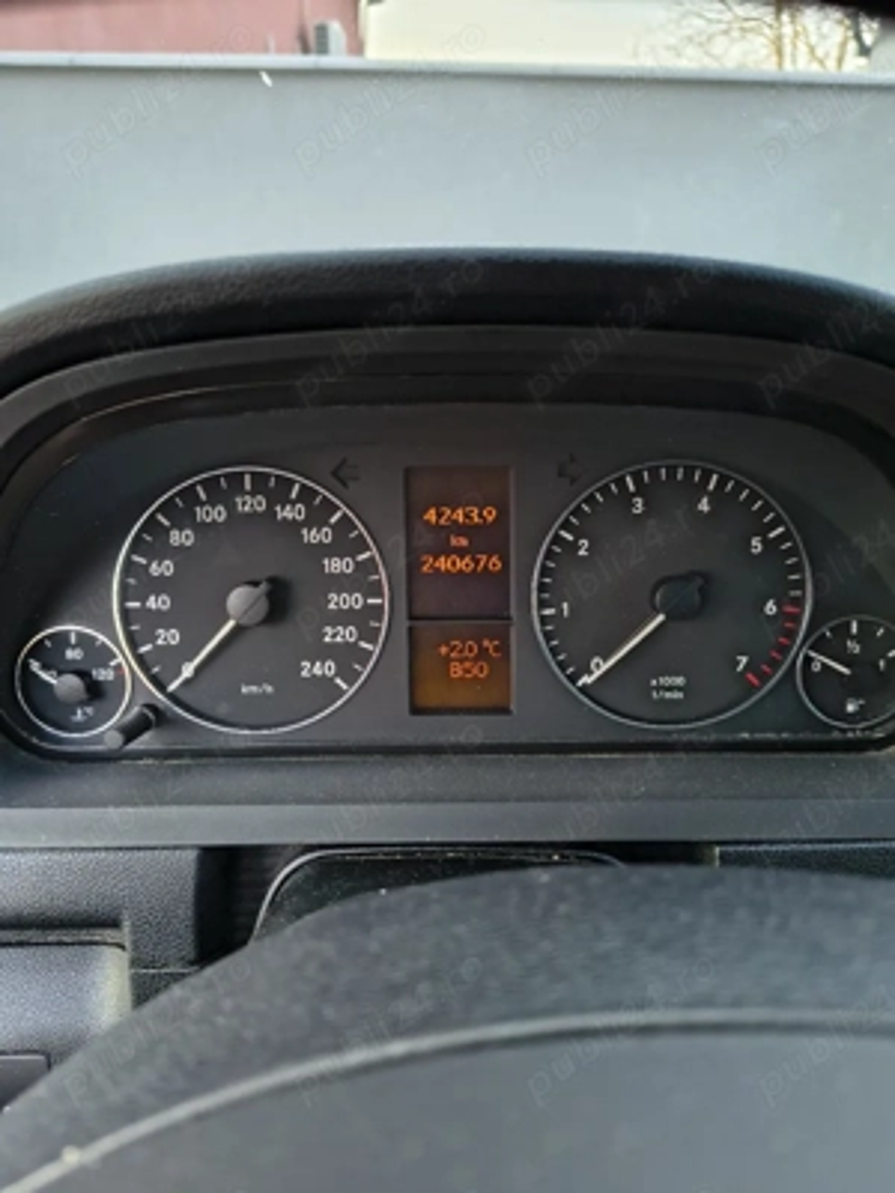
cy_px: 596
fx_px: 827
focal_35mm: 24
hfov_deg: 56.8
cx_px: 448
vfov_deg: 71.6
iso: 207
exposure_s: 1/100
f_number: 1.8
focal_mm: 5.56
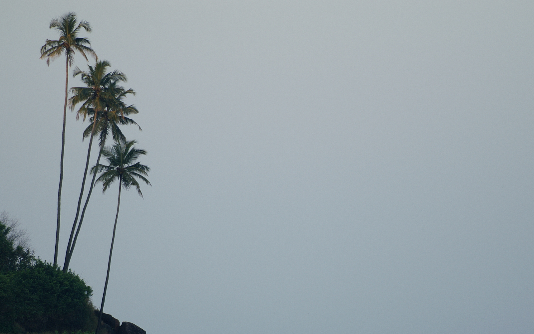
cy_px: 227
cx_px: 261
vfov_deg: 4.0
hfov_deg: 6.4
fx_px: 4759
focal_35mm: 327
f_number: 5.6
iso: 100
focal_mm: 160
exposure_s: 1/160
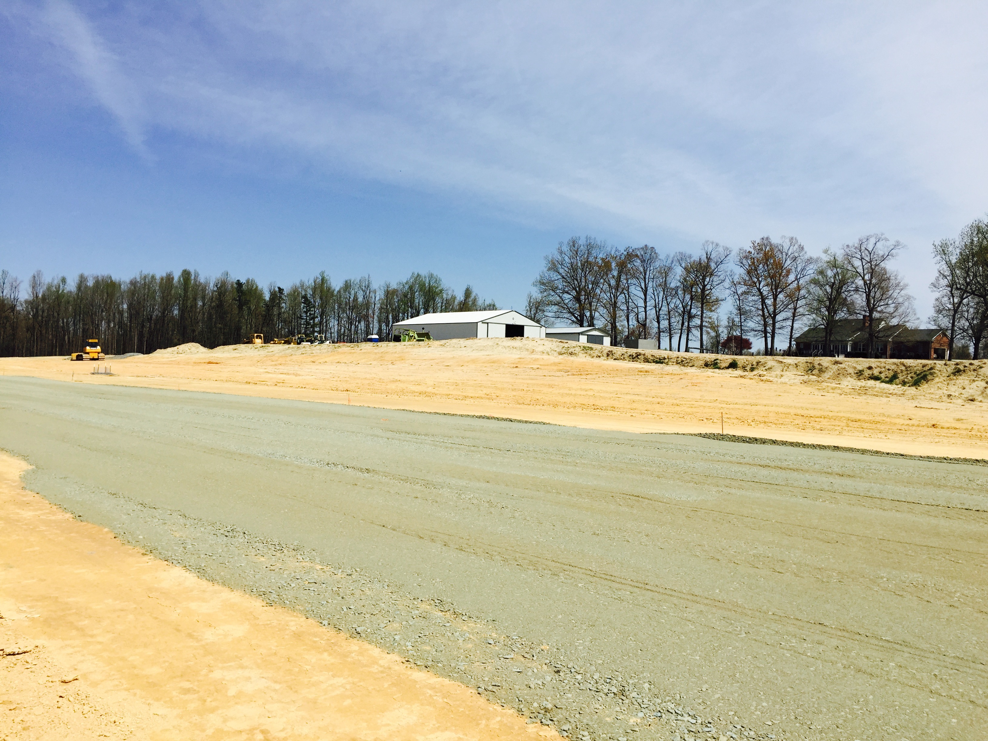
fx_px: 828
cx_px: 494
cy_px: 370
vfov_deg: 48.2
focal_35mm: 29
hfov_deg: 61.7
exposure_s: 1/3968
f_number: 2.2
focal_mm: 4.15
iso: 32
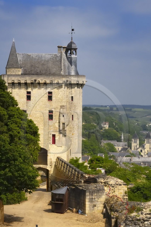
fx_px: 656
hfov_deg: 13.1
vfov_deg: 19.6
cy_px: 132
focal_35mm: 104
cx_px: 74
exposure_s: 1/160
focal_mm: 56
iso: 250
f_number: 17
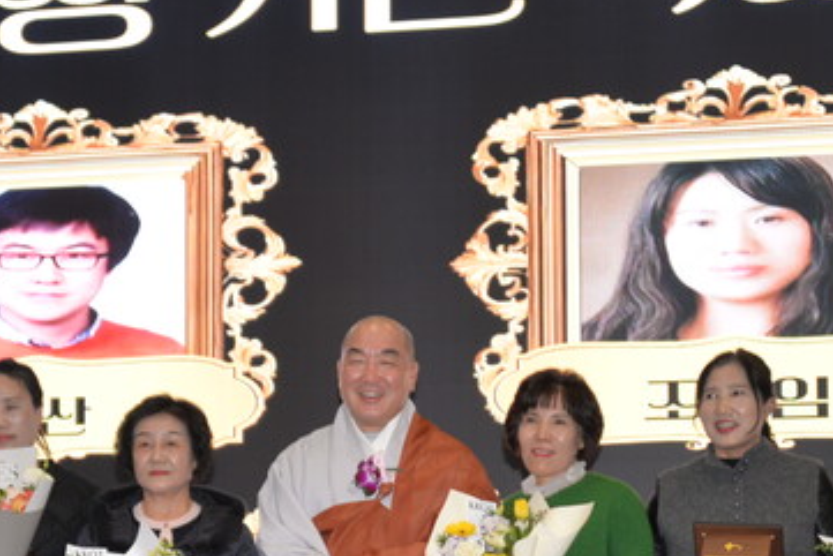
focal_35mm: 85
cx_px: 344
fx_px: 1967
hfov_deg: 23.9
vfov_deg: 15.8
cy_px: 542
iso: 500
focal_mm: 32
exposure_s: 1/60
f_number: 3.8
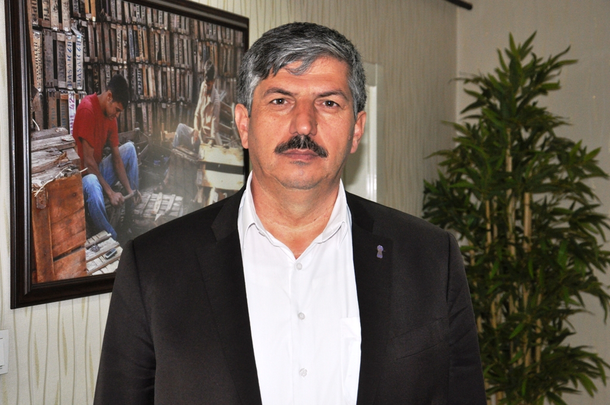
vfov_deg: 20.1
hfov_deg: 29.9
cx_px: 305
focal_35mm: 68
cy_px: 202
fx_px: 1142
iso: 800
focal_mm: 45
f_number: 4.8
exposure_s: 1/60
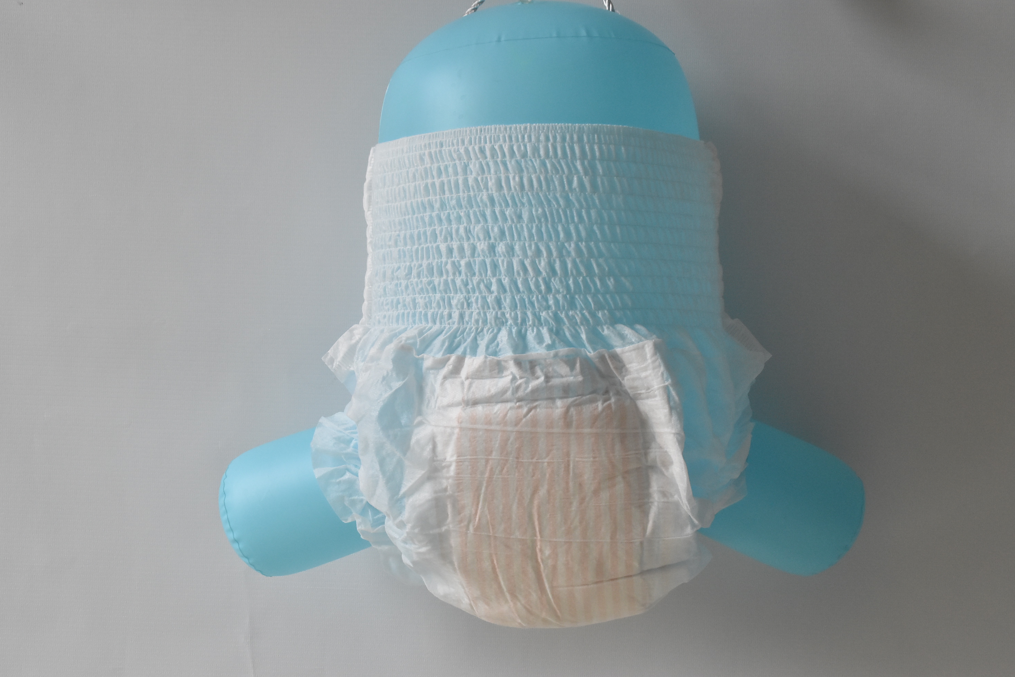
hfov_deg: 25.7
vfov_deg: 17.3
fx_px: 2227
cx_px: 510
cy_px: 339
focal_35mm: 79
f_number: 10
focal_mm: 52
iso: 1600
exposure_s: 1/640
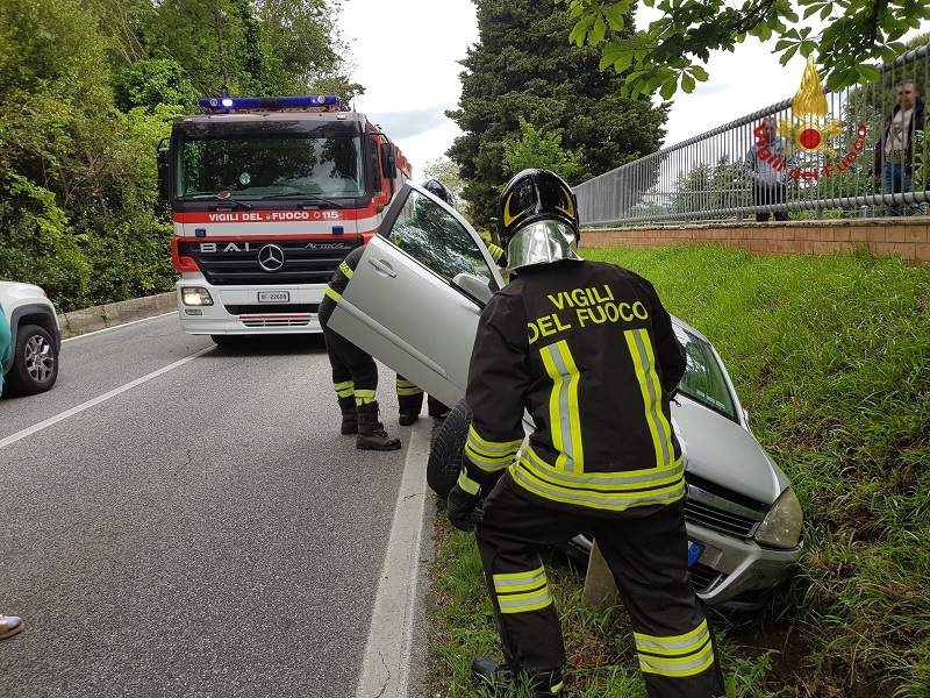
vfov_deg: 53.1
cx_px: 465
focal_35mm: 26
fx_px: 699
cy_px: 349
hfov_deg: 67.3
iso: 40
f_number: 1.7
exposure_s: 1/608
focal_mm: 4.2
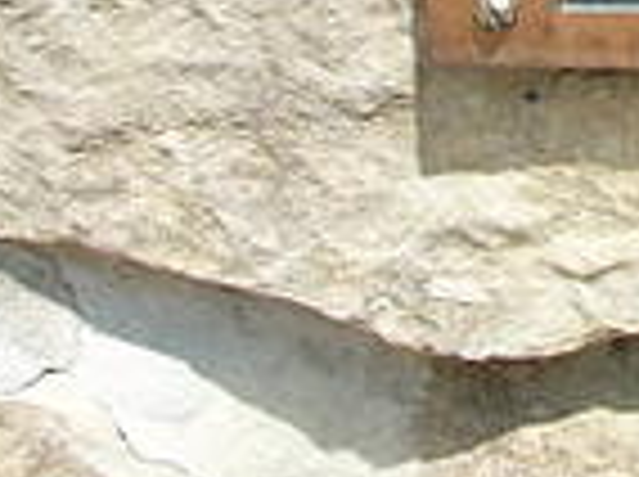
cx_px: 1192
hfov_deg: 11.5
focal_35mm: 158
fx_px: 2912
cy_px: -544
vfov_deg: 8.7
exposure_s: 1/60
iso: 50
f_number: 8
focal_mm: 5.8
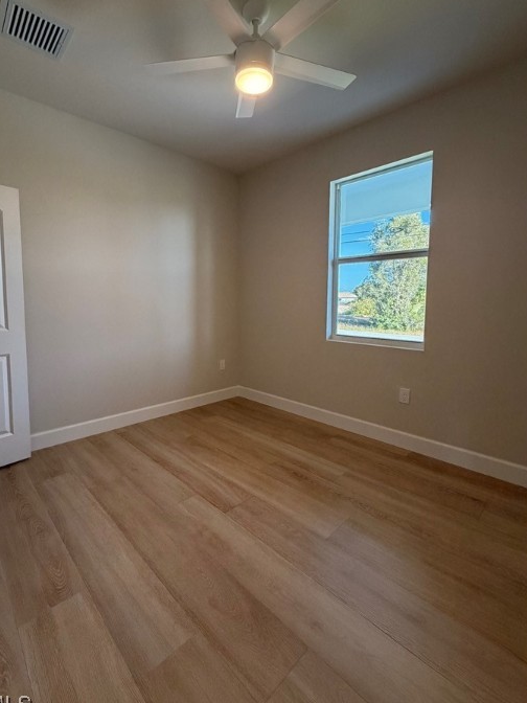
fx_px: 325
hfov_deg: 77.8
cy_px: 326
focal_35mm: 16
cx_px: 233
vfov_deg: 94.3
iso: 320
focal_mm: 2.22
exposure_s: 1/120
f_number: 2.2
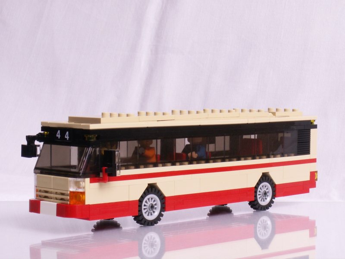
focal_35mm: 78
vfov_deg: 18.9
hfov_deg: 25.0
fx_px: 777
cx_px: 172
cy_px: 130
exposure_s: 1/3
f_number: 8
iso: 50
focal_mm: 13
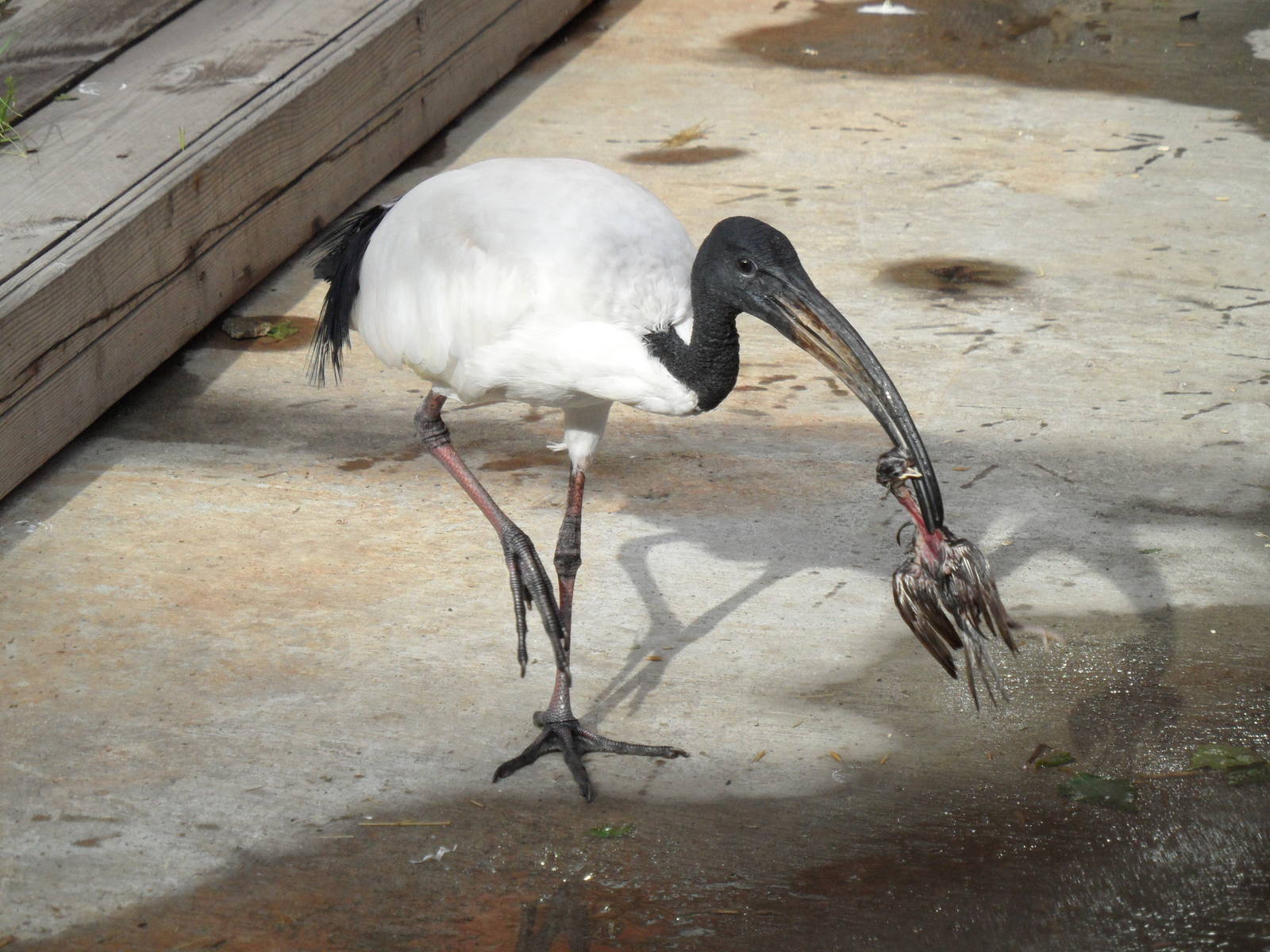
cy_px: 476
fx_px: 5503
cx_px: 635
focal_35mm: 150
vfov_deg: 9.9
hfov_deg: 13.2
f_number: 4.4
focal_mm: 24.6
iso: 200
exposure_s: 1/500
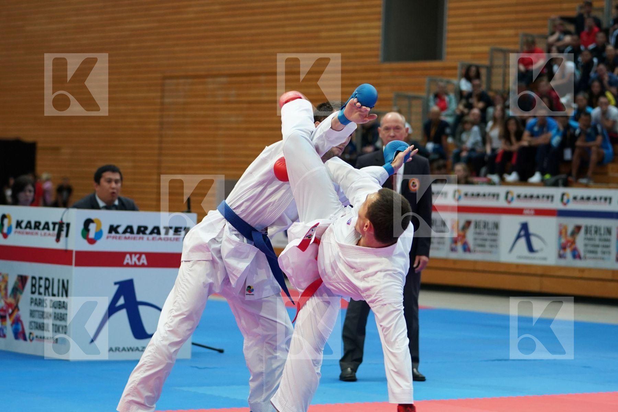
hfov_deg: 18.4
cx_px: 309
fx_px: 1905
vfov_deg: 12.3
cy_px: 206
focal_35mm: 111
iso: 2000
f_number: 2.8
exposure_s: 1/1000
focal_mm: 74
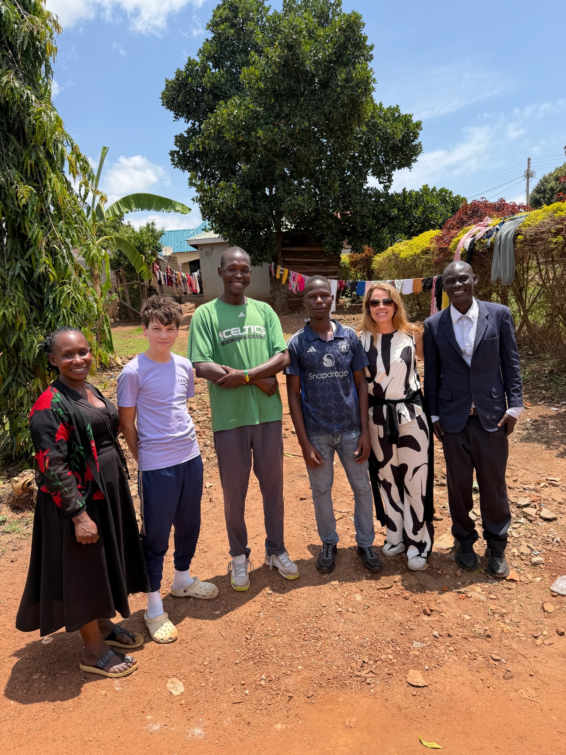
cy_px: 378
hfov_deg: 56.8
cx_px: 283
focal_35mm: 24
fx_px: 523
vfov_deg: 71.6
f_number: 1.78
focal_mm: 6.76
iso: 80
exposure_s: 1/2445
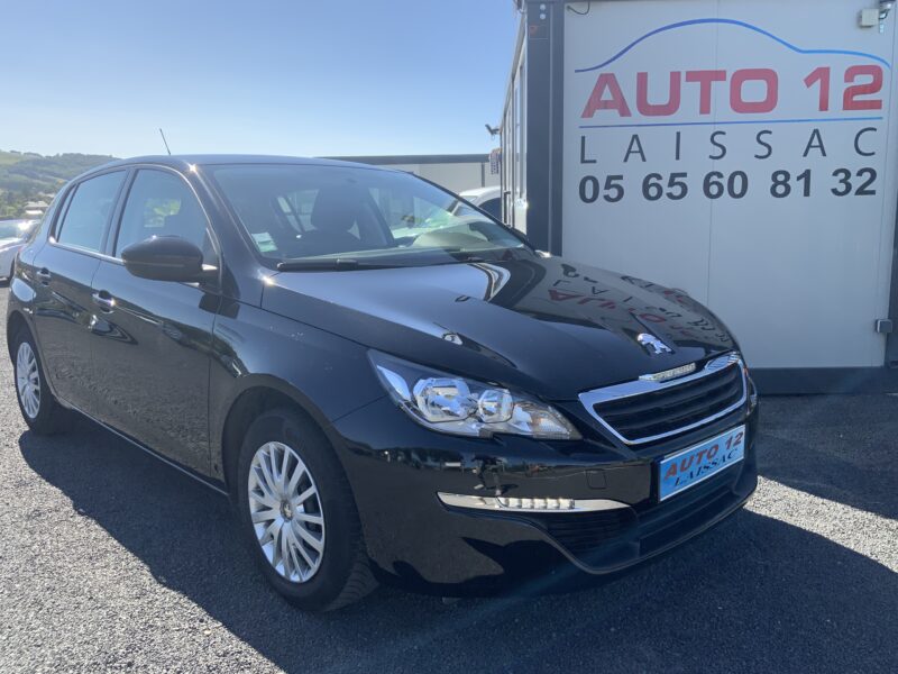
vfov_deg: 48.2
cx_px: 449
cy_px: 337
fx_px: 752
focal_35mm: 29
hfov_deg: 61.7
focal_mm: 3
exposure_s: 1/997
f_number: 1.8
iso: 16
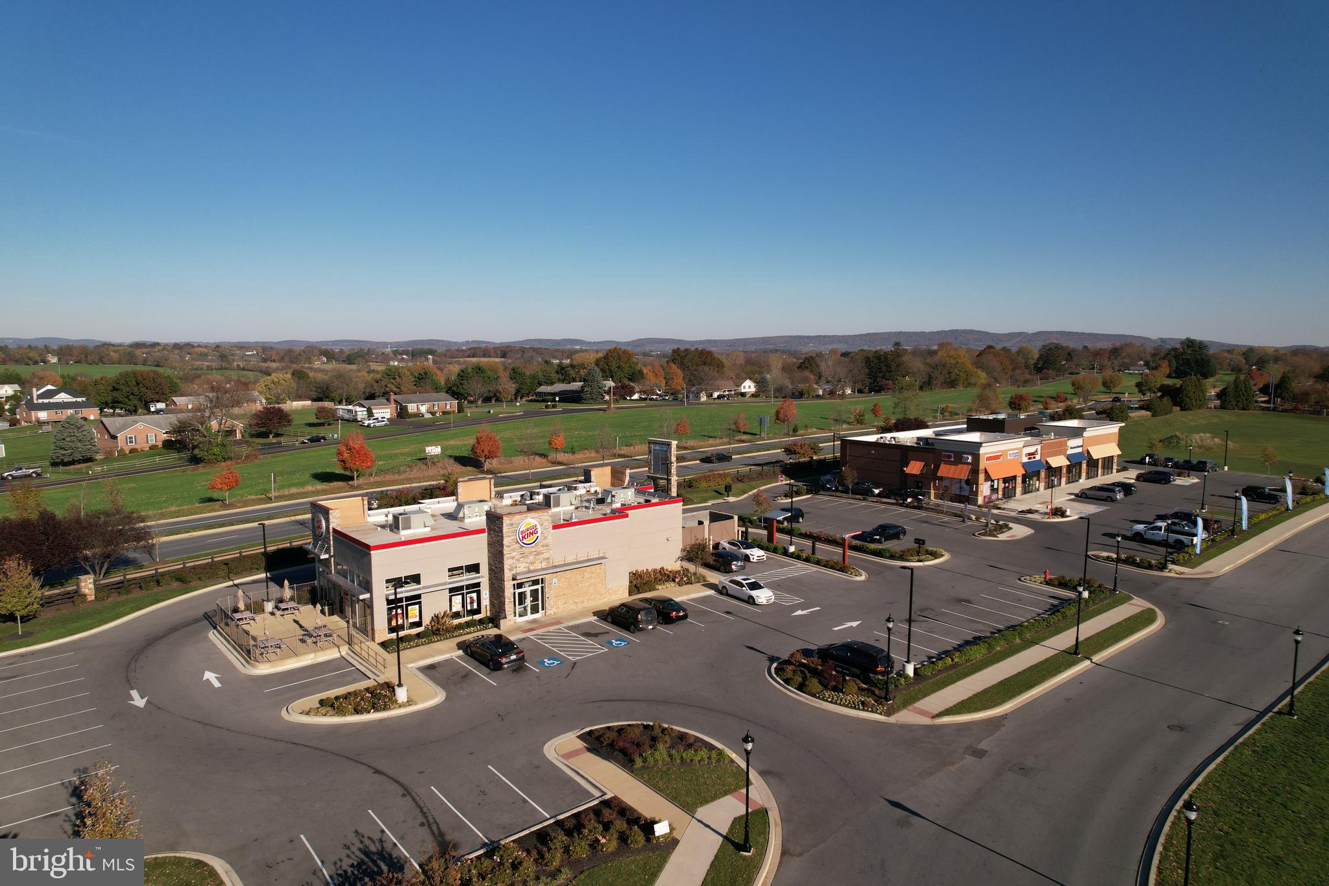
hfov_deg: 78.6
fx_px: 812
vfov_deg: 57.2
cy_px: 443
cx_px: 664
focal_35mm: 22
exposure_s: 1/320
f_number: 2.8
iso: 110
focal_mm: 8.38
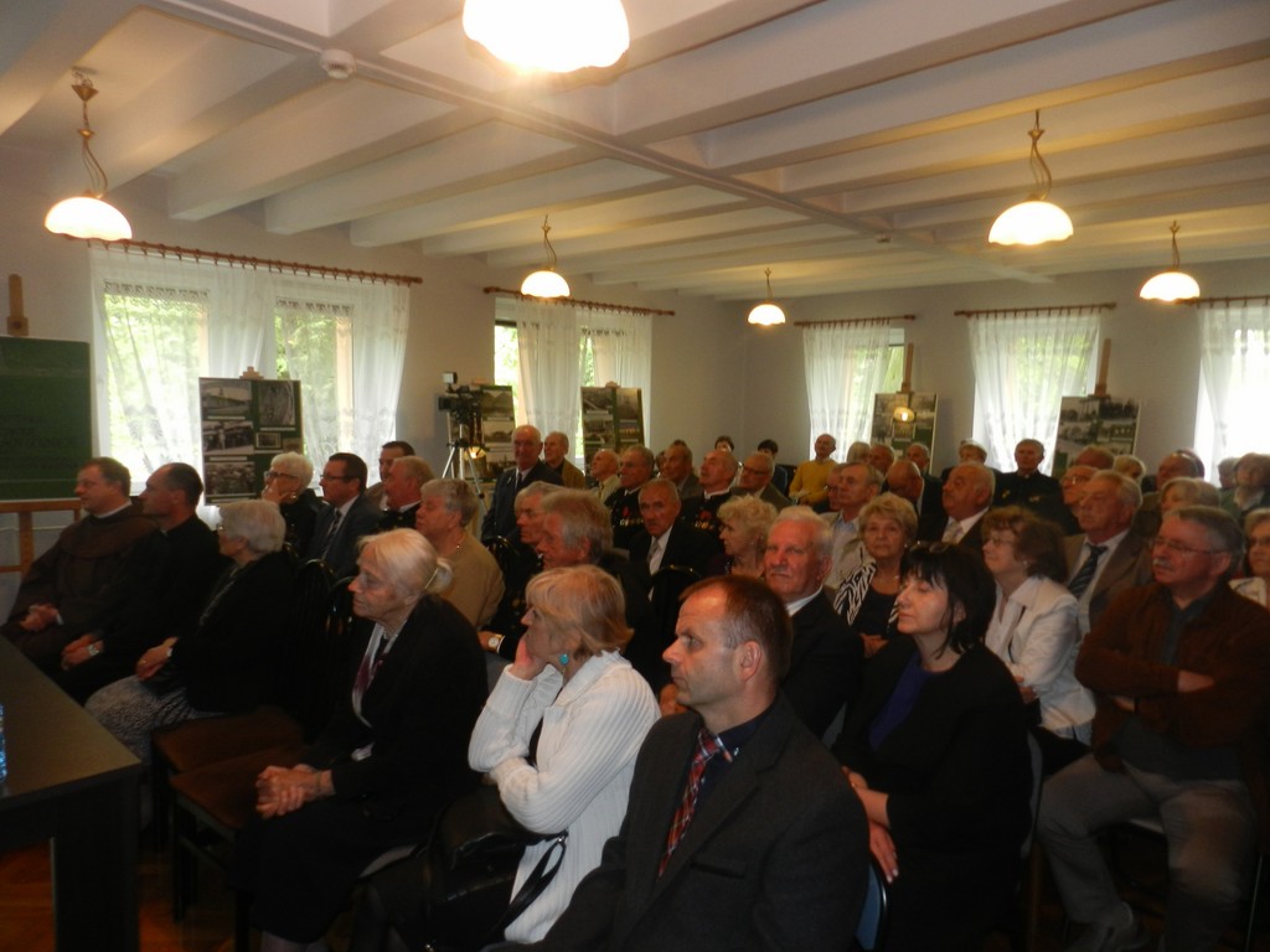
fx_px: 844
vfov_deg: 58.9
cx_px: 635
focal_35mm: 23
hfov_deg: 73.9
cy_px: 476
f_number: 3.4
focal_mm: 4
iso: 200
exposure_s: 1/30
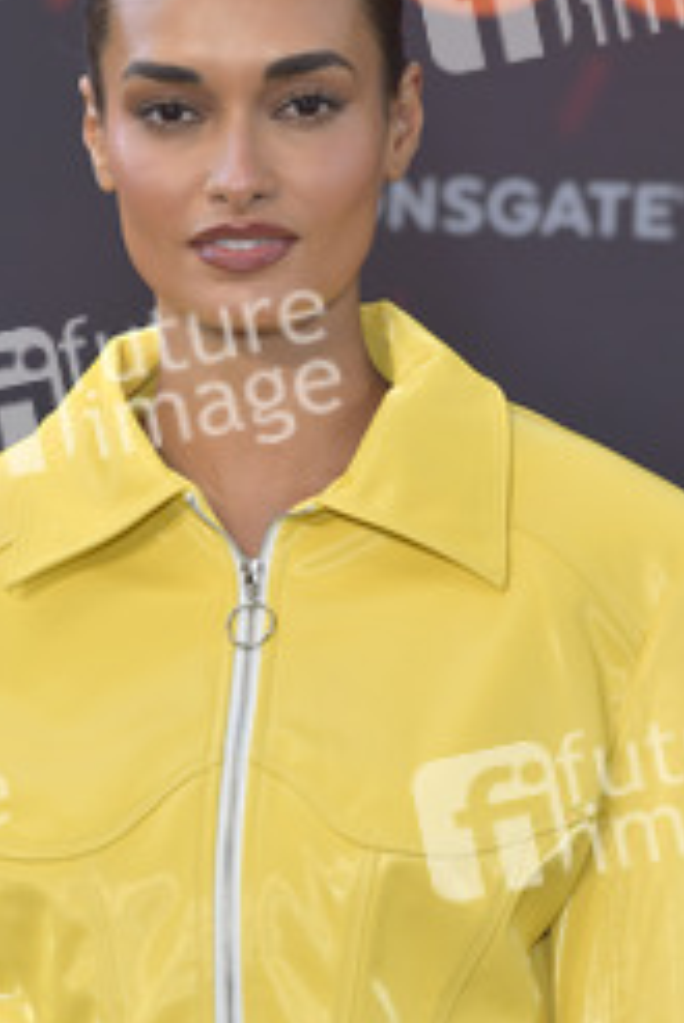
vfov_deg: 10.6
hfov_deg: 7.1
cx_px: 251
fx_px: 5521
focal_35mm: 194
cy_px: 596
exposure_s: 1/250
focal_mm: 120
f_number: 6.3
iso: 640
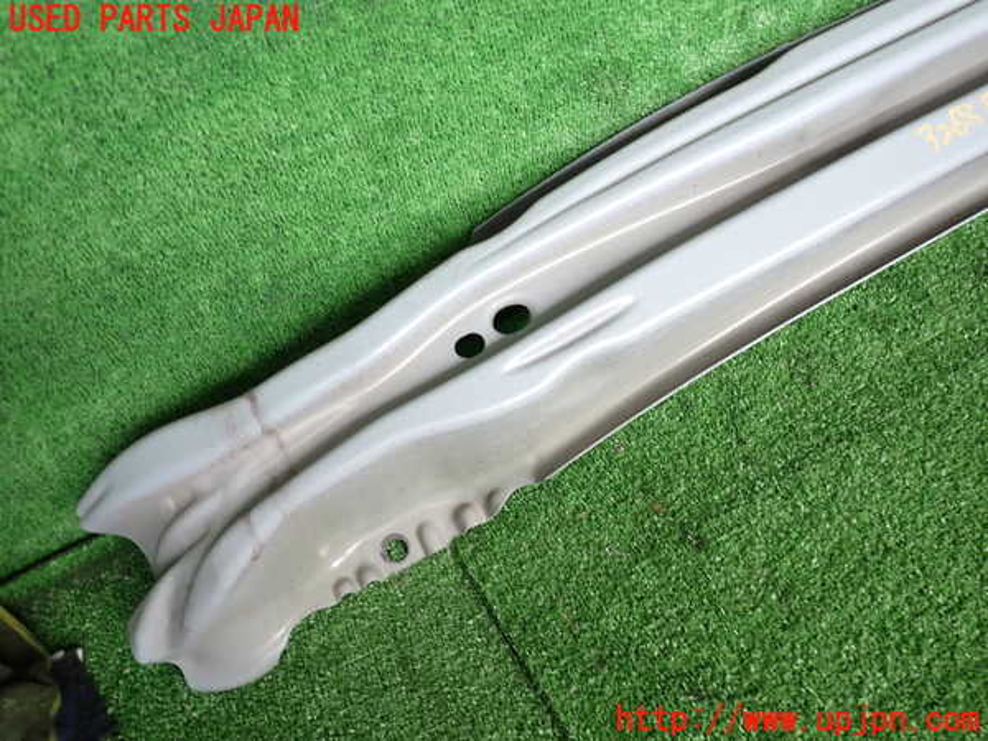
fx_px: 714
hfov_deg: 69.4
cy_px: 370
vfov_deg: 54.9
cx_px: 494
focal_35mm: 25
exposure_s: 1/80
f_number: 2
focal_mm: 4.5
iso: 100
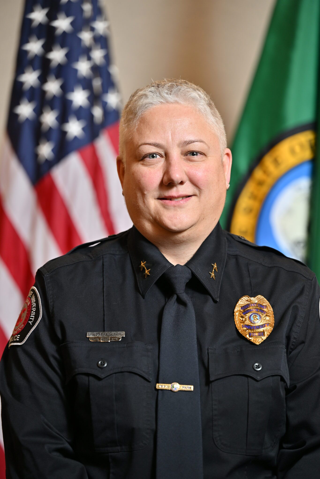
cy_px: 240
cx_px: 160
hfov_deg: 9.1
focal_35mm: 150
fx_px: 2000
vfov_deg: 13.7
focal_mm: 150
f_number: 3.2
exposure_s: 1/160
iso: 200
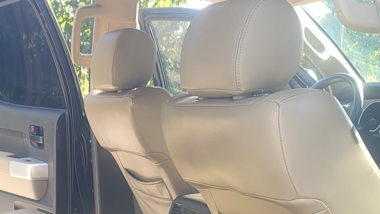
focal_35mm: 68
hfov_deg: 30.7
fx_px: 685
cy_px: 222
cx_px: 120
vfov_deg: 17.3
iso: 40
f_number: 1.8
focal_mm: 7
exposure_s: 1/100
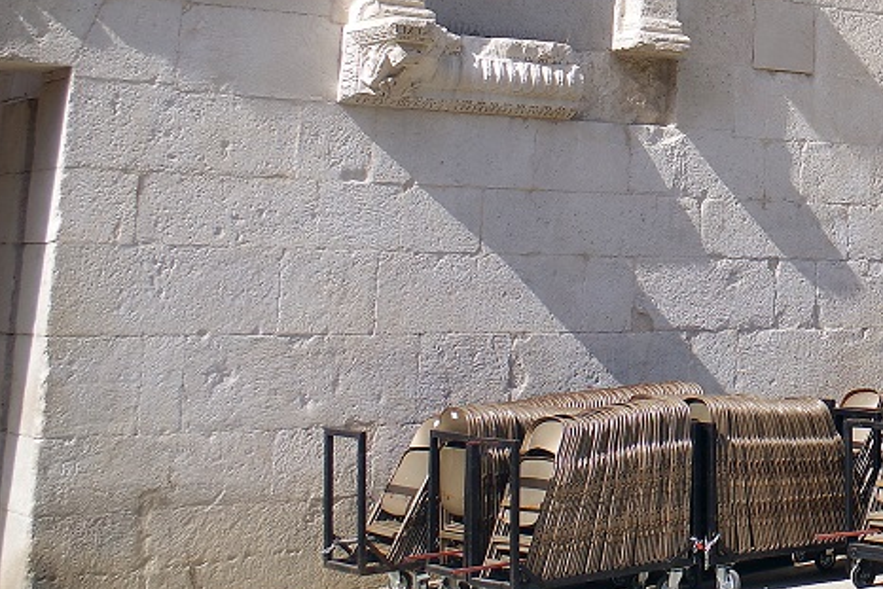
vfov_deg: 17.8
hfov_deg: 24.4
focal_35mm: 73
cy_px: -112
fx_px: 1791
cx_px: 1132
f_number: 7.1
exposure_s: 1/250
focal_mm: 18
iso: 100
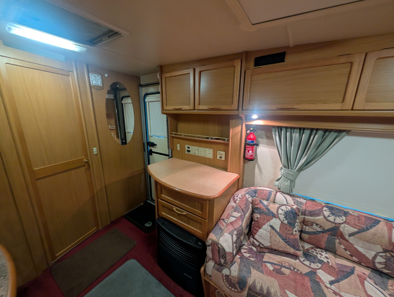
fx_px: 137
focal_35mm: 12
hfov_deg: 110.5
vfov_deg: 94.6
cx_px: 197
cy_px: 148
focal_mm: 2.02
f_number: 1.7
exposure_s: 1/23.8
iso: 214
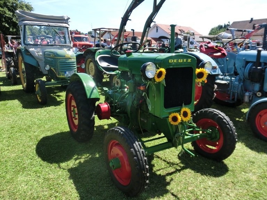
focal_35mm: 28
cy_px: 100
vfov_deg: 49.7
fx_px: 216
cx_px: 134
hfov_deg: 63.4
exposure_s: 1/640
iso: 100
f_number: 3
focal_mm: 5
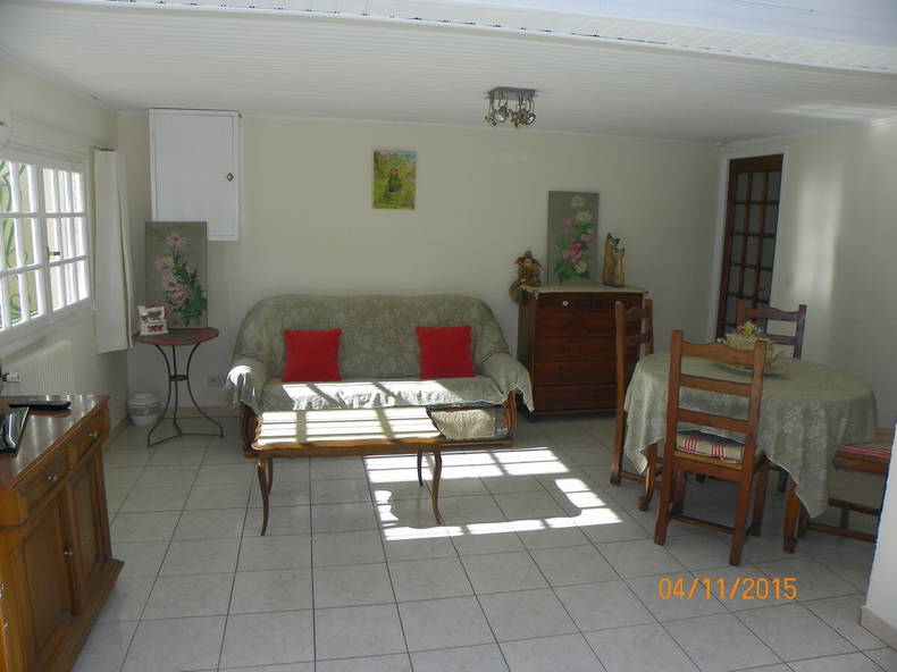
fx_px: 674
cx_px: 448
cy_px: 336
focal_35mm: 26
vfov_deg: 53.0
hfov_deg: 67.3
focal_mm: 4.6
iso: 64
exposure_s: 1/125
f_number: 4
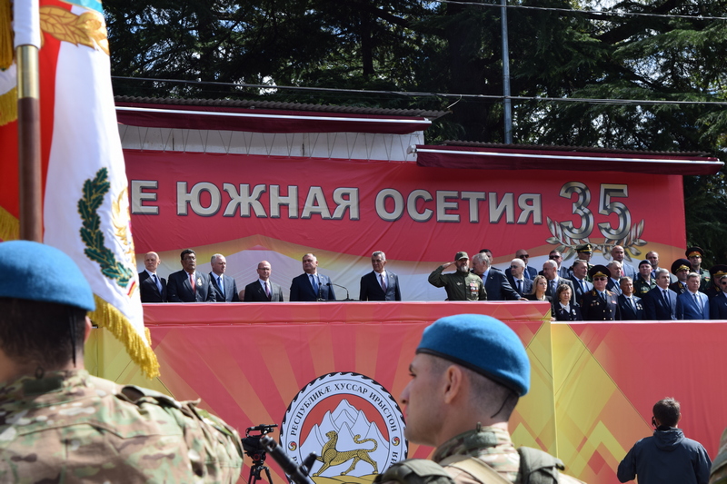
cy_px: 242
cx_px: 364
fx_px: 1666
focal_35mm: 82
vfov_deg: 16.5
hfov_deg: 24.6
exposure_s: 1/320
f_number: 9
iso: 200
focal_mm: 55
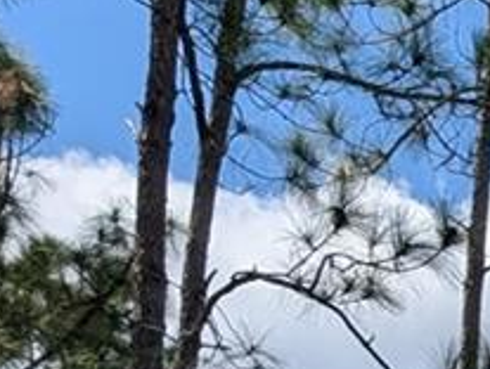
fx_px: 2623
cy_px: 1180
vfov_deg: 7.0
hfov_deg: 8.5
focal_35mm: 185
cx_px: 1567
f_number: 1.68
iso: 21
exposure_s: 1/1357
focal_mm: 6.9
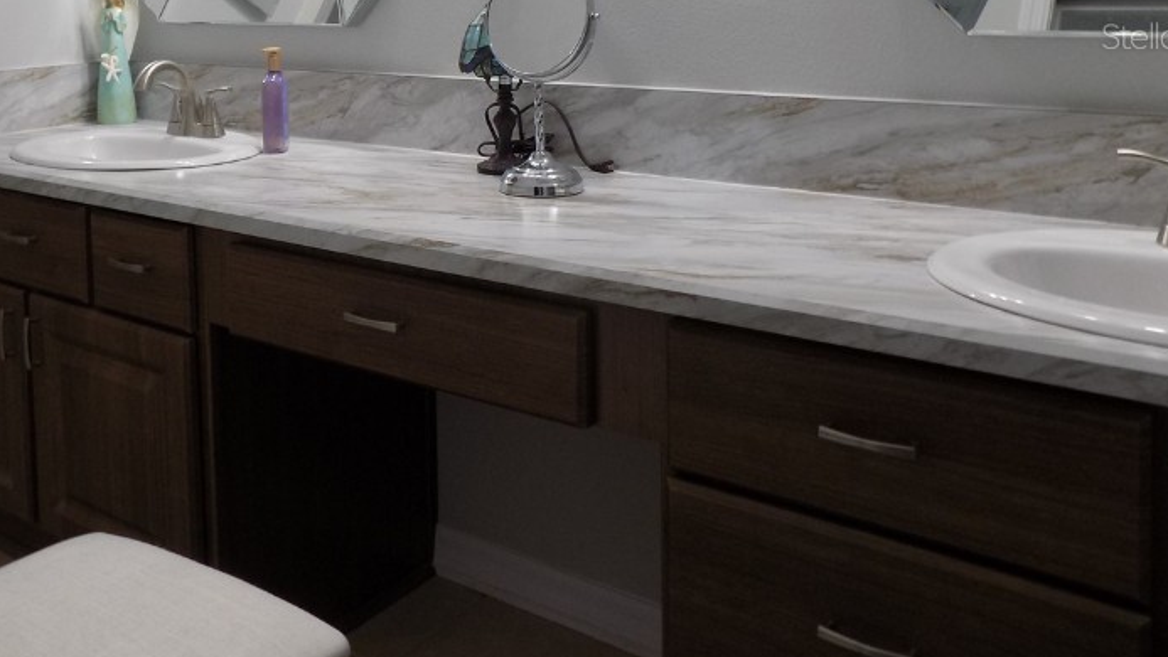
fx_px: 1146
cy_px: 35
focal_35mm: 37
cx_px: 398
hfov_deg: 53.0
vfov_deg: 30.3
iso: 100
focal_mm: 4
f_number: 3.1
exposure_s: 1/30
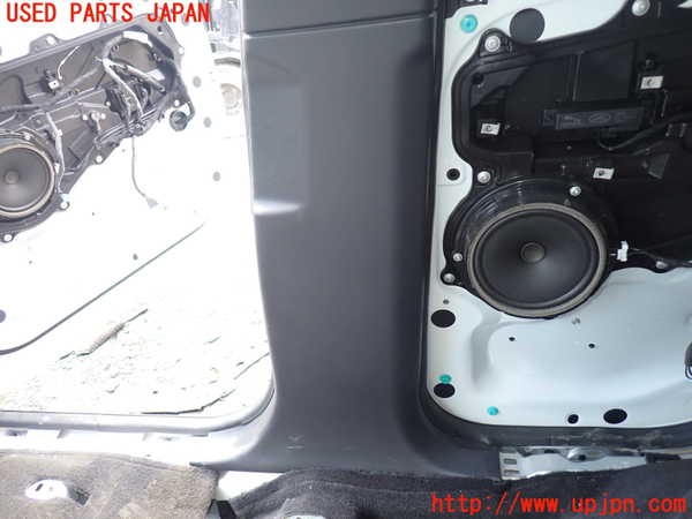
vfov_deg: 54.9
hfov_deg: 69.4
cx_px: 346
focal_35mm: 25
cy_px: 260
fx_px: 500
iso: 160
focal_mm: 4.5
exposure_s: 1/60
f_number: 2
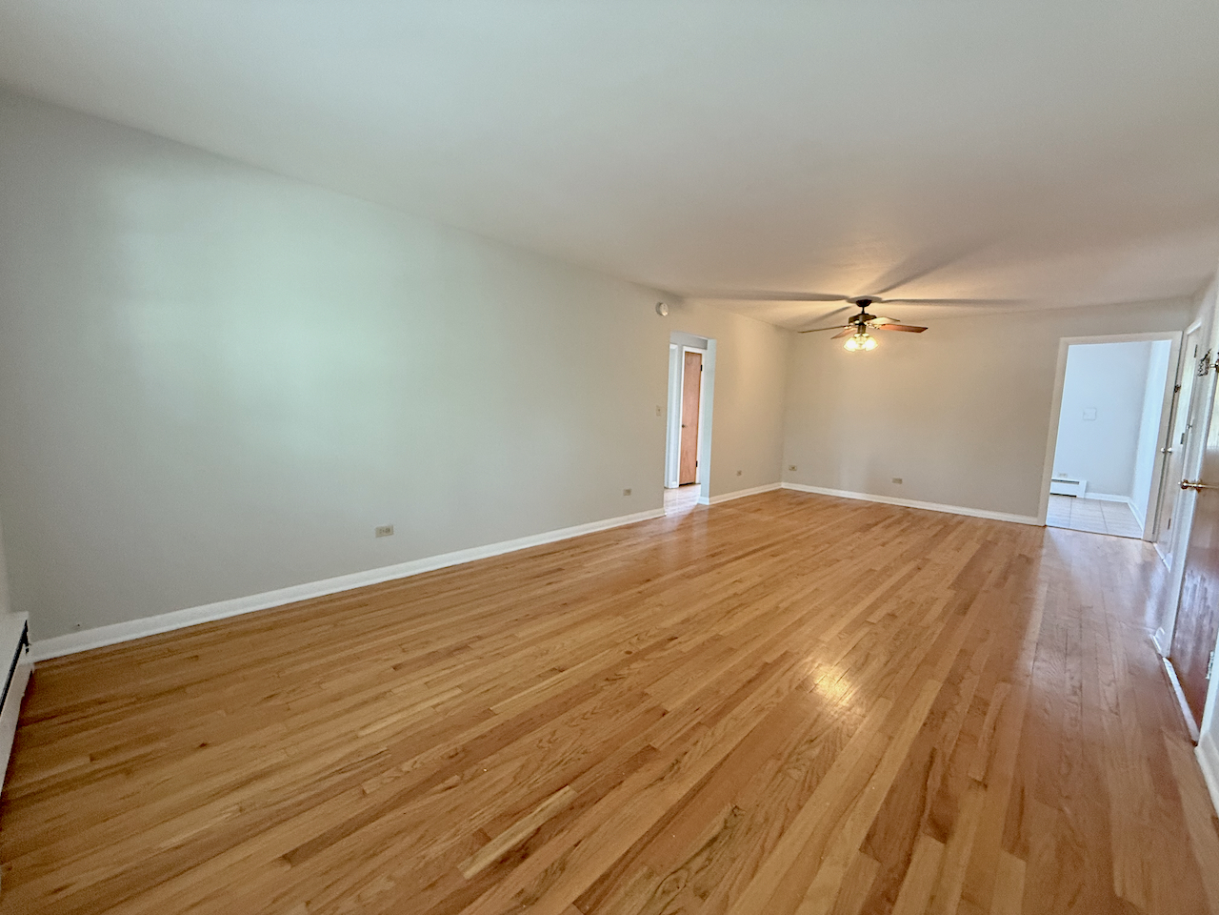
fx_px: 493
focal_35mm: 14
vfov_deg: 85.7
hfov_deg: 102.1
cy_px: 458
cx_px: 610
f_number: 2.2
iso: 500
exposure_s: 1/60
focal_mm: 2.22
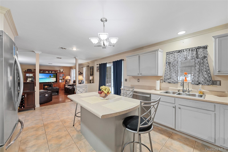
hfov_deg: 104.2
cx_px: 114
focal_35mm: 14
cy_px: 76
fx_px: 89
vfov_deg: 81.2
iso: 640
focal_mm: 14
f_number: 8
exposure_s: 1/1.25
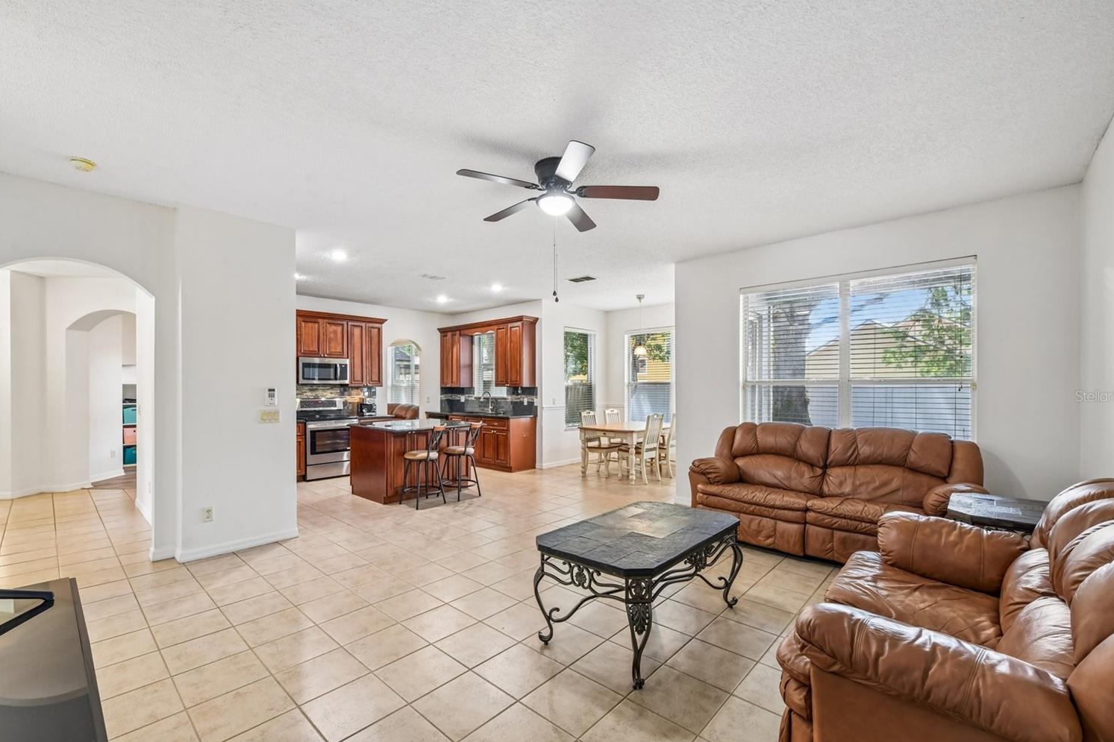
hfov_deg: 100.4
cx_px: 545
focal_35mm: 15
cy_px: 396
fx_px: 464
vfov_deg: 77.2
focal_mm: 14
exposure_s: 1/4
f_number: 8
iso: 400
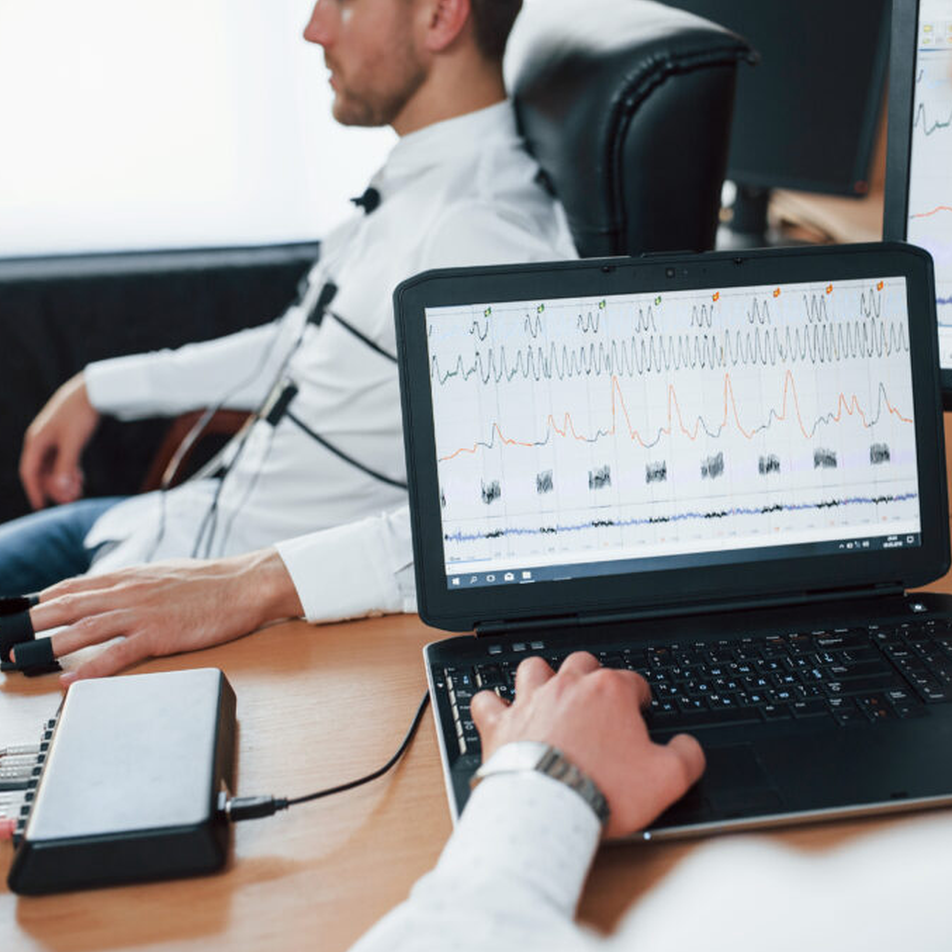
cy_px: 480
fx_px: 1400
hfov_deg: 37.5
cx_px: 519
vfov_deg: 37.6
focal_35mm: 45
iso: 400
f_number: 2.2
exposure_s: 1/200
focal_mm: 35
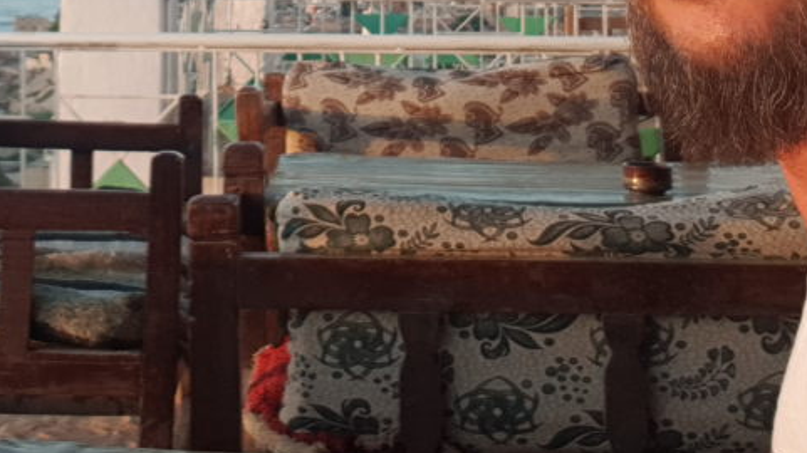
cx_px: 263
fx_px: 1240
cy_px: -143
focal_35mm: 58
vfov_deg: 19.1
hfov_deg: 35.7
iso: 40
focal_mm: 3
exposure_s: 1/160
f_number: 1.7
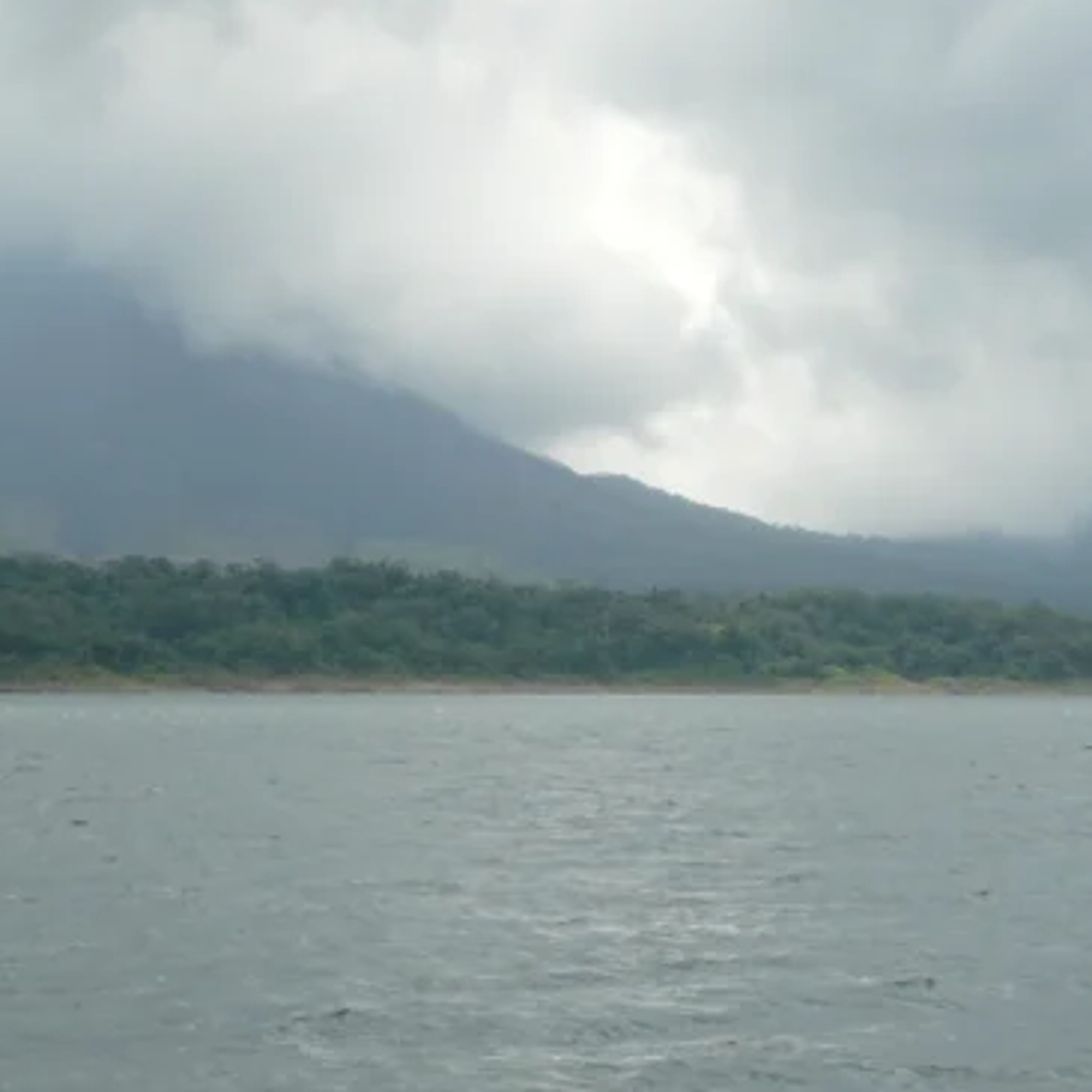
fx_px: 4104
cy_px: 459
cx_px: 143
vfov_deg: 15.1
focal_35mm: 115
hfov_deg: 15.0
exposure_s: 1/400
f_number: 5.6
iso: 100
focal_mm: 10.2
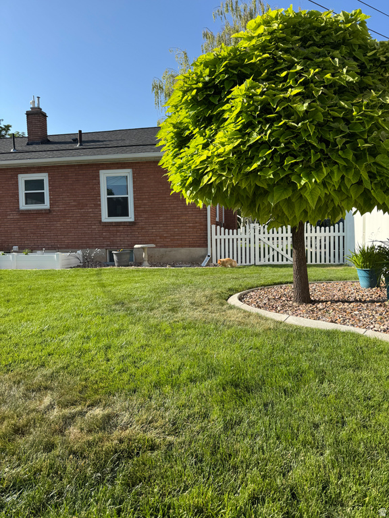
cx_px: 194
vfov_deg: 71.6
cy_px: 259
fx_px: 360
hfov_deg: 56.8
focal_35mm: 24
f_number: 1.78
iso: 80
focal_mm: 6.76
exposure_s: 1/2174
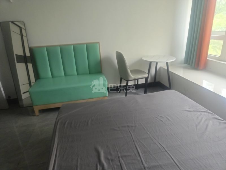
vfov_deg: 58.9
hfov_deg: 73.9
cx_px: 113
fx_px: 150
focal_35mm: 23
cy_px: 85
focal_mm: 5.59
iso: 809
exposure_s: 1/100
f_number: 1.88
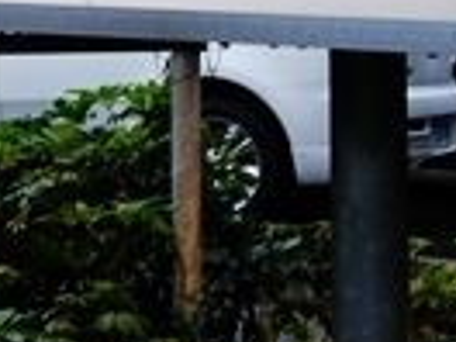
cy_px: -244
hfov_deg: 16.0
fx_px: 1502
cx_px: -200
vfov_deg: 12.1
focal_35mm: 114
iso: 125
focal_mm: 8.8
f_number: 2.8
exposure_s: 1/30
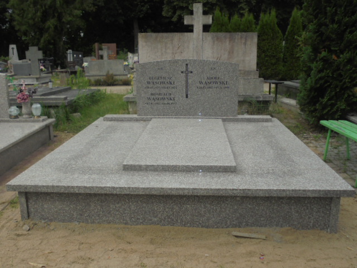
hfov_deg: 54.0
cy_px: 134
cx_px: 178
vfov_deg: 41.8
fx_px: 351
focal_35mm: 34
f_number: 4
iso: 100
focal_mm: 6.1
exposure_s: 1/640
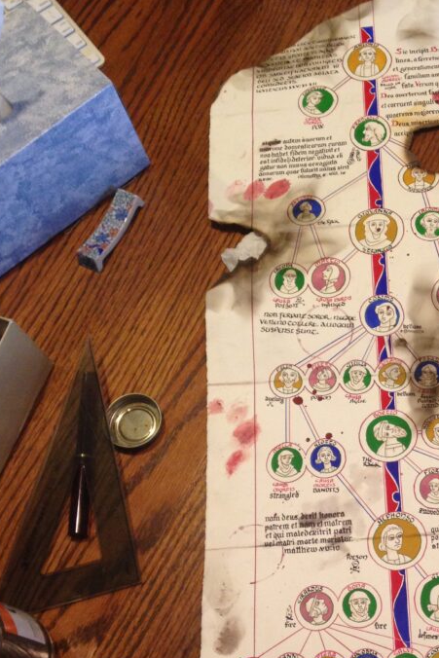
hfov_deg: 25.5
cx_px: 359
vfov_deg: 37.8
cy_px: 434
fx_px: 951
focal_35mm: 52
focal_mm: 4.12
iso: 160
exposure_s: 1/20
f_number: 2.4
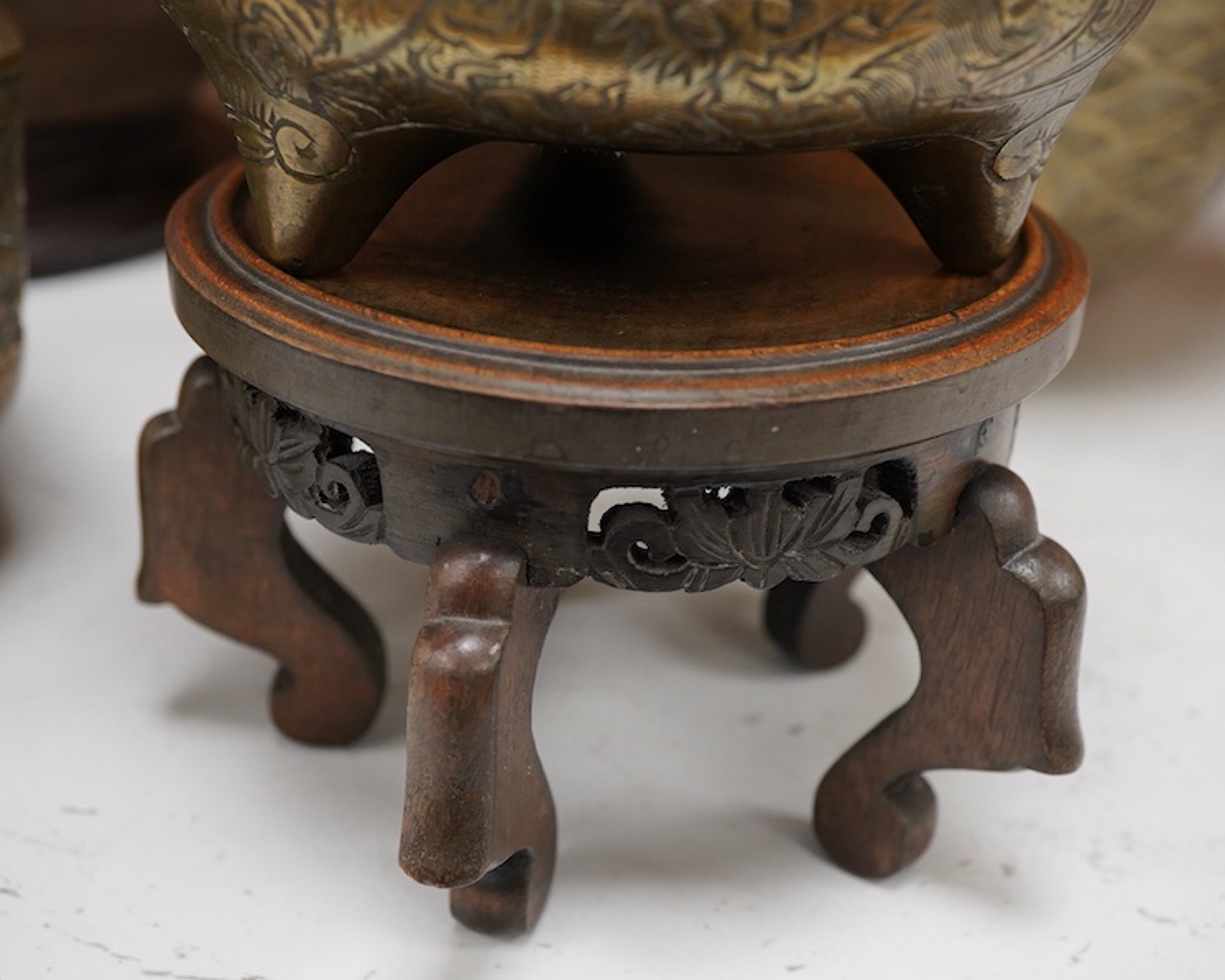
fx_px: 1849
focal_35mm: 51
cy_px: 490
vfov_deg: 29.7
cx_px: 585
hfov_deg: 36.6
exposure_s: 1/125
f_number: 8
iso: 1250
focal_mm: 30
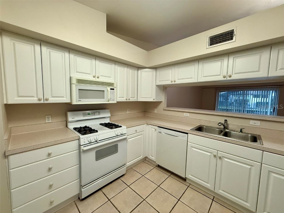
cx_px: 142
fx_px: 115
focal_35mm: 14
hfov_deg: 102.1
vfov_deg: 85.7
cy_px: 106
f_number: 2.2
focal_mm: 2.22
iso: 250
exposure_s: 1/120
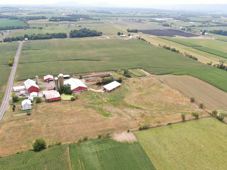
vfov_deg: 48.2
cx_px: 108
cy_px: 87
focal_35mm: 29
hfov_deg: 61.6
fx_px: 190
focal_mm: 4.39
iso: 110
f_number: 2.8
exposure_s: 1/640
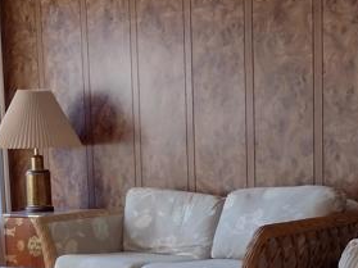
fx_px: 1023
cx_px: 69
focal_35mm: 99
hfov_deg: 19.6
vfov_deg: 14.7
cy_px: 258
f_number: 1.7
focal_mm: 4.71
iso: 147
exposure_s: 1/40
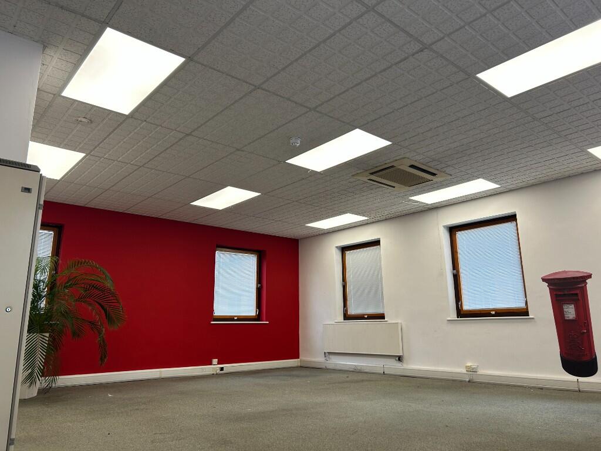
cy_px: 226
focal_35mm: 26
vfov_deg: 53.1
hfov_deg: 67.3
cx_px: 300
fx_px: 451
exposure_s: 1/100
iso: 40
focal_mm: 5.7
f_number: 1.5
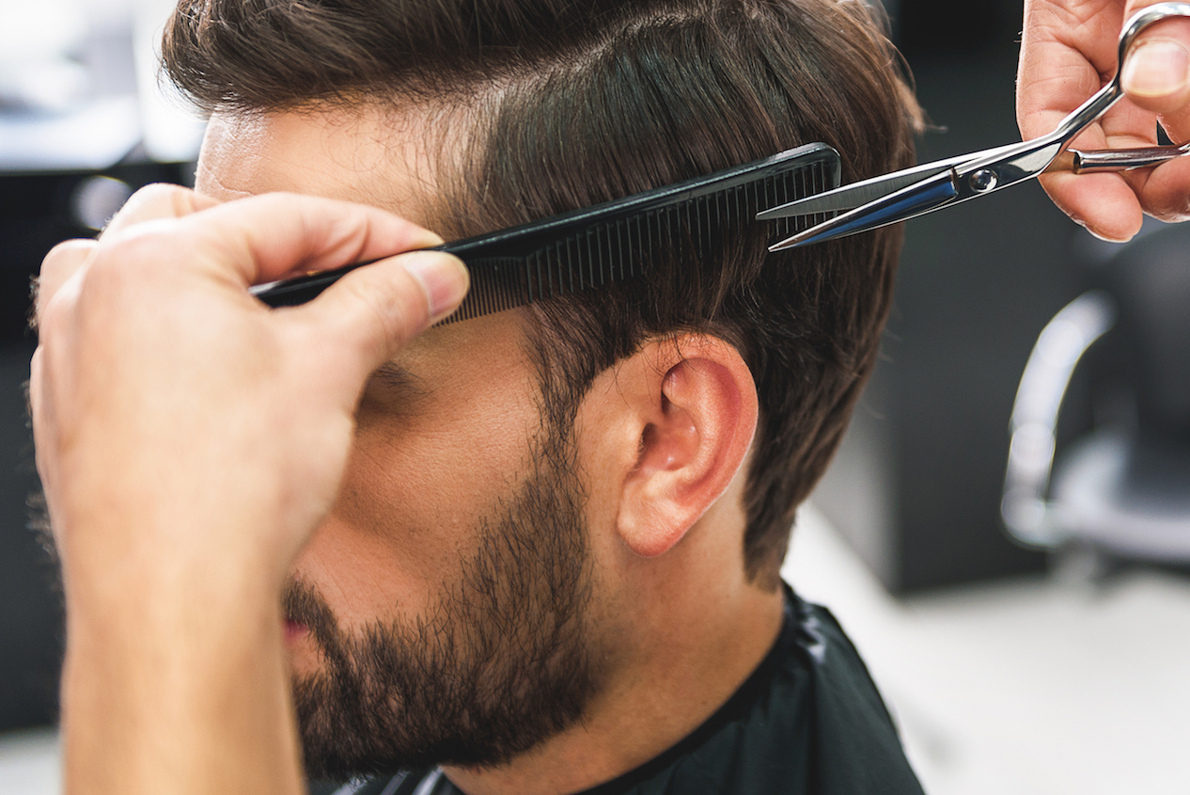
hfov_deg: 28.1
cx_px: 869
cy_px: 382
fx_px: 2348
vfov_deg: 19.2
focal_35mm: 71
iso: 320
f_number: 2.8
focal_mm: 48
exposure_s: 1/80
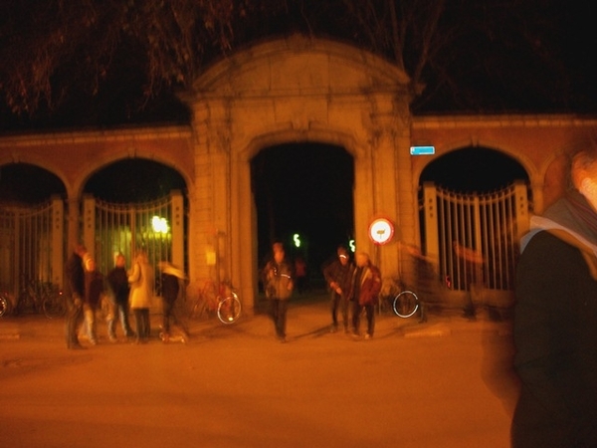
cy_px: 224
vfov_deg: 44.2
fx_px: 552
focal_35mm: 32
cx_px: 298
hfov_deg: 56.8
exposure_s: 1/2
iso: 160
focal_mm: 5.7
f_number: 2.9
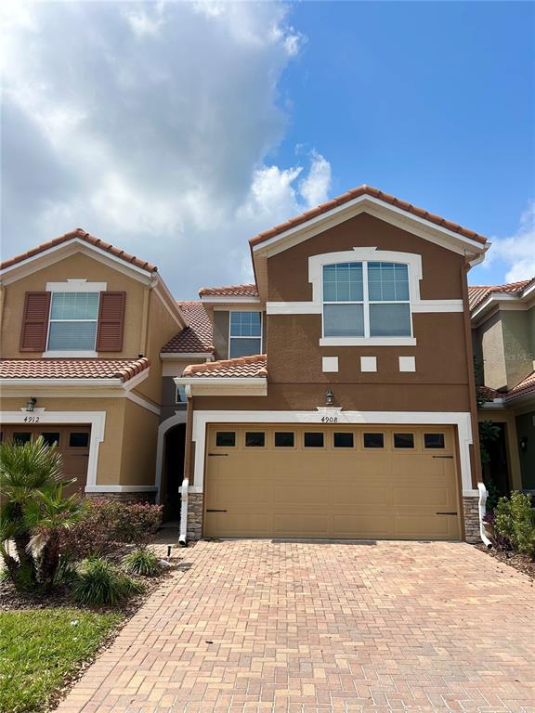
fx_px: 536
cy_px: 356
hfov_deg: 53.1
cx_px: 268
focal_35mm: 26
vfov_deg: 67.3
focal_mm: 5.7
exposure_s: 1/5882
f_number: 1.5
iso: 50
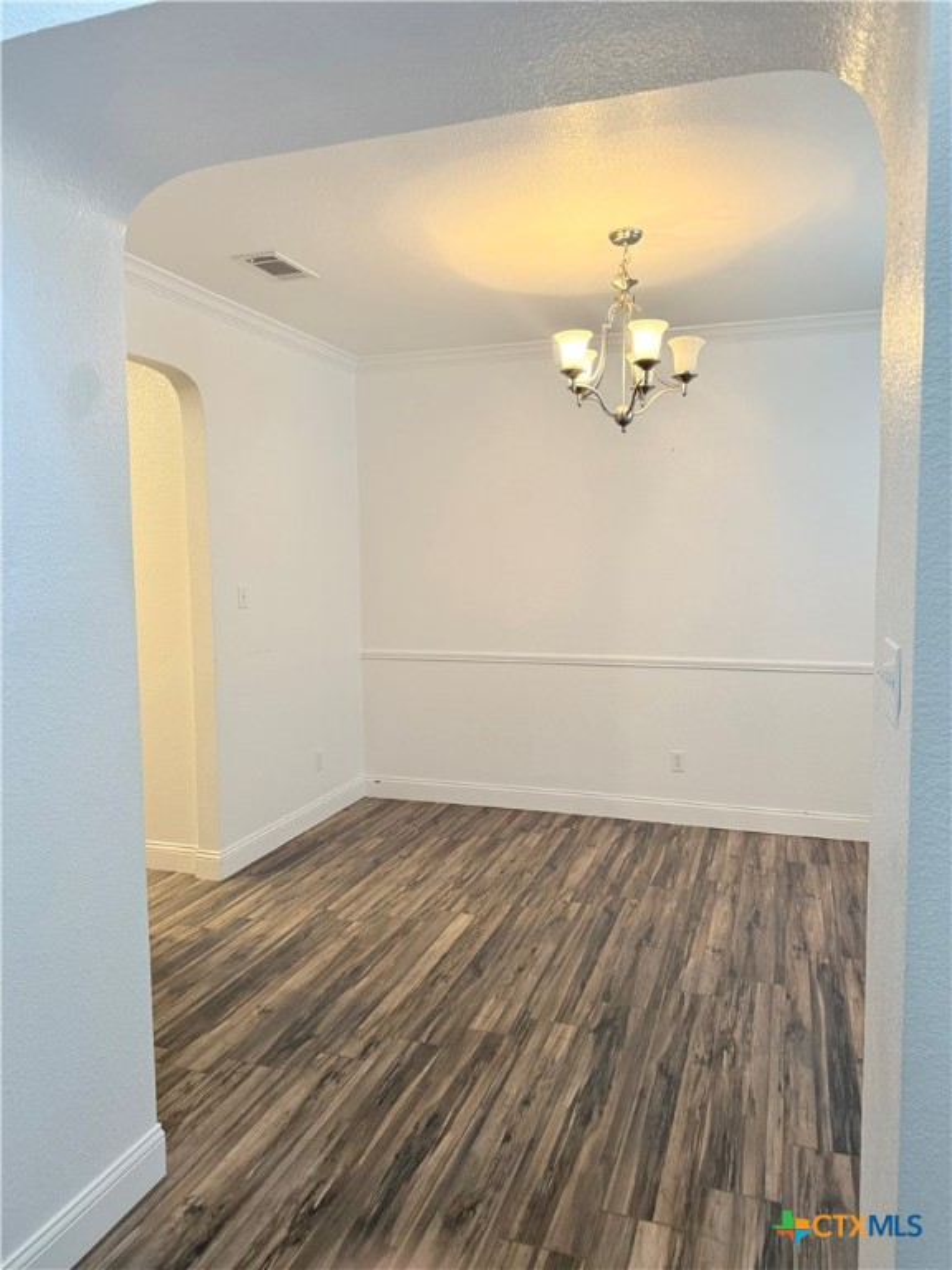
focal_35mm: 24
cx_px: 476
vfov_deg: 71.6
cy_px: 635
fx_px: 880
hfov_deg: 56.8
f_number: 1.78
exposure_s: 1/60
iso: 200
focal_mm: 6.76
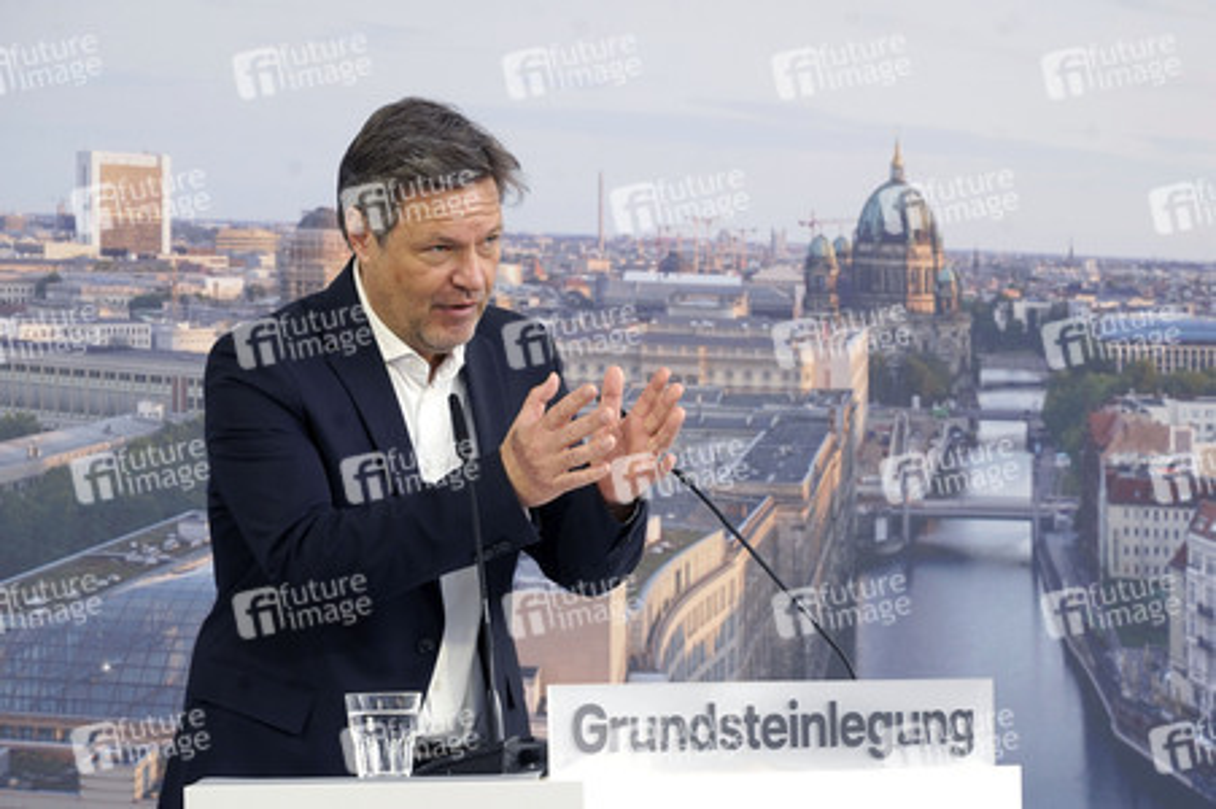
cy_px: 404
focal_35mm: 152
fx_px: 5130
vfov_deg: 9.0
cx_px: 608
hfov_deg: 13.5
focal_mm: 152
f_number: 8
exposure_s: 1/320
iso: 640
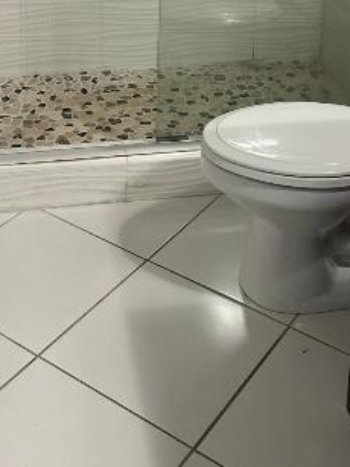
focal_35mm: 60
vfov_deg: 28.4
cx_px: 177
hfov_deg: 24.4
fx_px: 809
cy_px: -82
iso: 160
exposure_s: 1/60
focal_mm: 6.86
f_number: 1.78
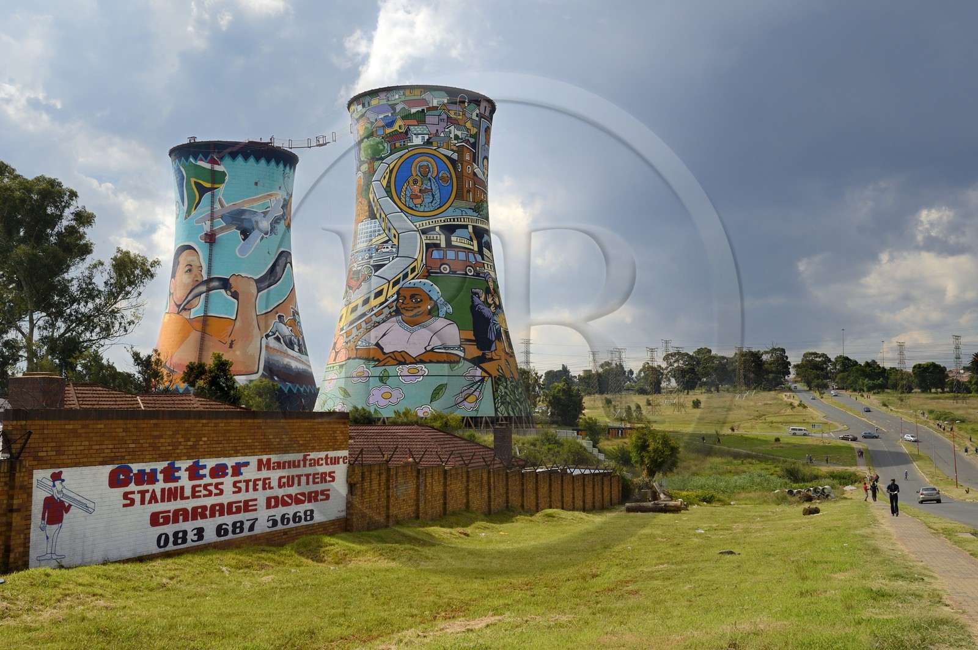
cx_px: 489
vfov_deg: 36.8
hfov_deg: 53.2
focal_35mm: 36
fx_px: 977
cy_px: 325
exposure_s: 1/250
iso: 200
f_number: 16
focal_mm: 36
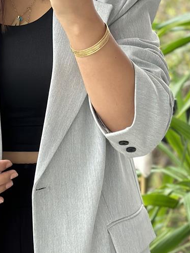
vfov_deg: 15.3
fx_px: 944
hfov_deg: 11.5
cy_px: 102
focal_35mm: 129
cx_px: 63
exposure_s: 1/60
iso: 200
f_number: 1.78
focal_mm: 6.86
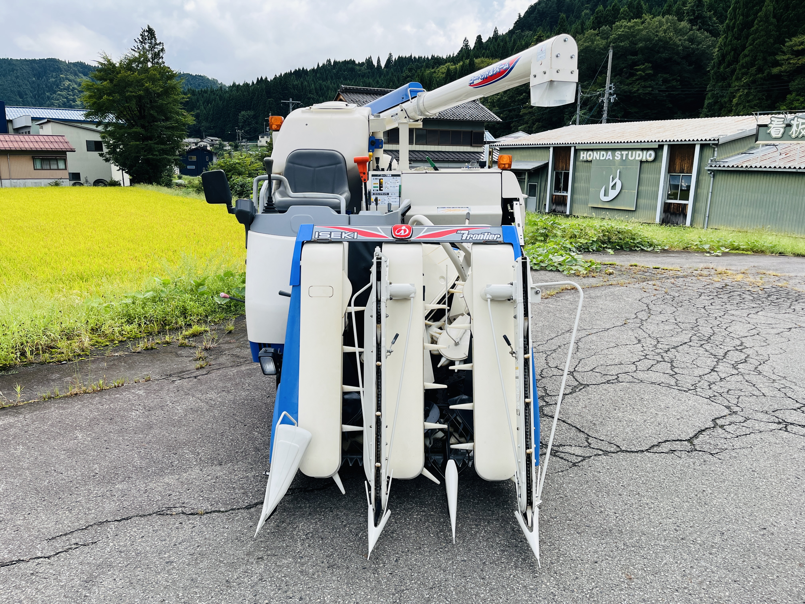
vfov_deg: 53.1
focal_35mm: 26
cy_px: 302
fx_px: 605
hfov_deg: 67.3
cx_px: 402
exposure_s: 1/1647
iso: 50
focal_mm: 5.1
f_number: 1.6
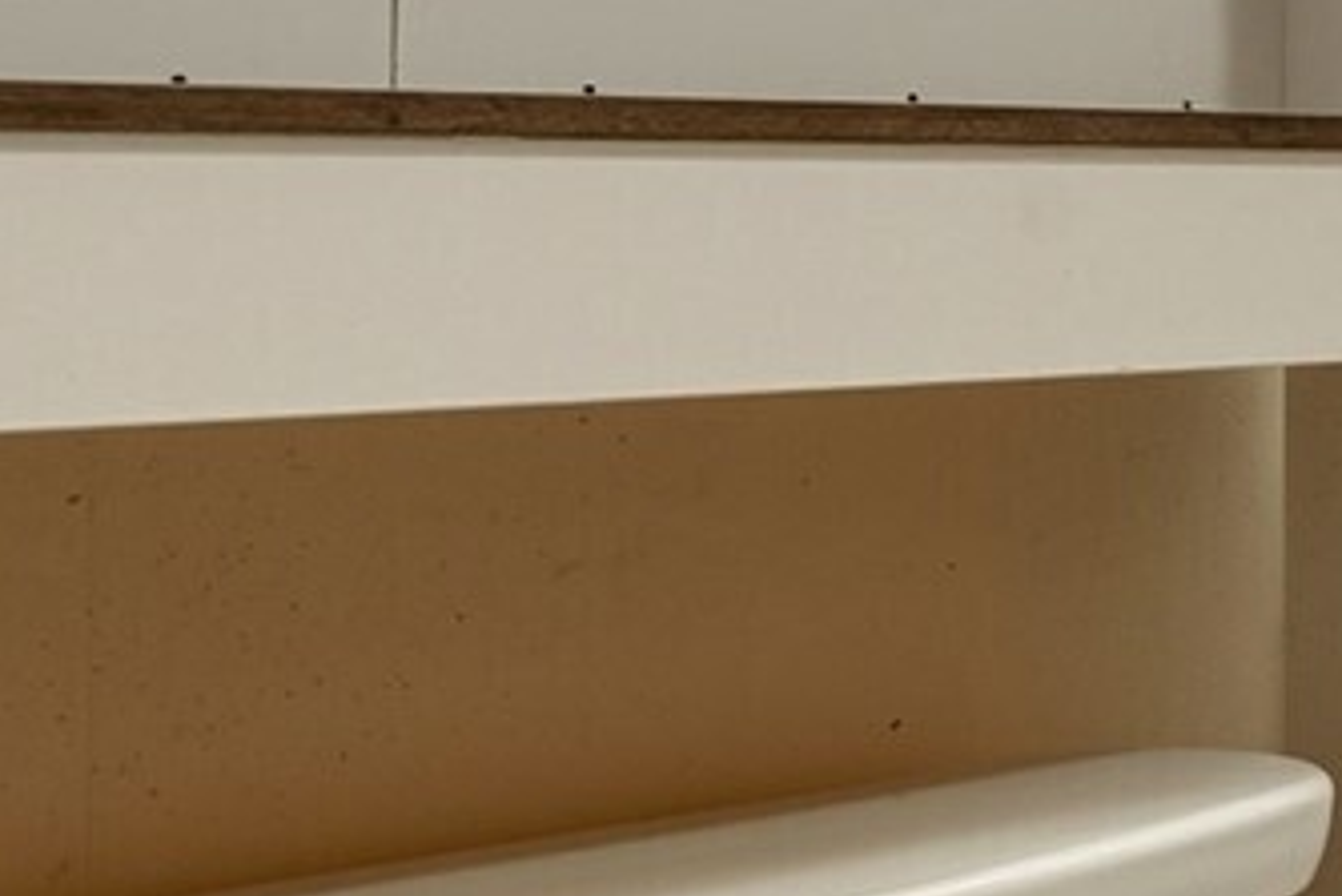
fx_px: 2648
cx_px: 2664
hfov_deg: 18.6
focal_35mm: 71
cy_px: 225
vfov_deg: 19.1
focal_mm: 14
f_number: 9
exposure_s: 1/60
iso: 400
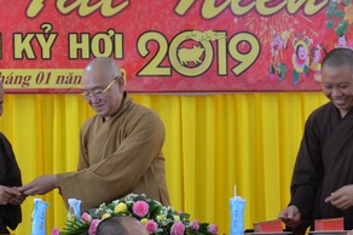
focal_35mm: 150
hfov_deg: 13.7
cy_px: 146
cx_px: 178
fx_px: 1470
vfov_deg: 9.1
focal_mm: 45
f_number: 4.8
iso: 1000
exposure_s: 1/100
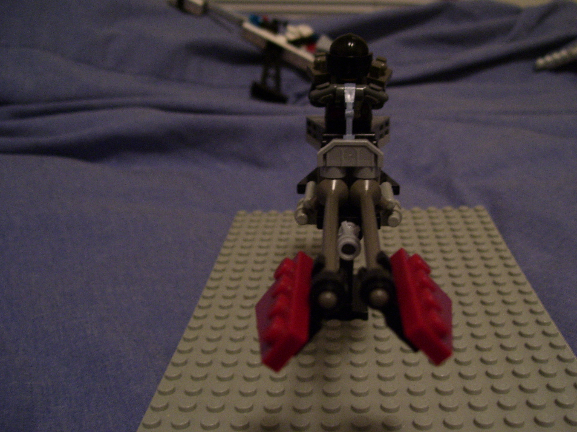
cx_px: 294
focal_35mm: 38
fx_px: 633
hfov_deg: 49.0
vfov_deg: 37.7
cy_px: 220
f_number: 2.7
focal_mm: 6
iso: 160
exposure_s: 1/8
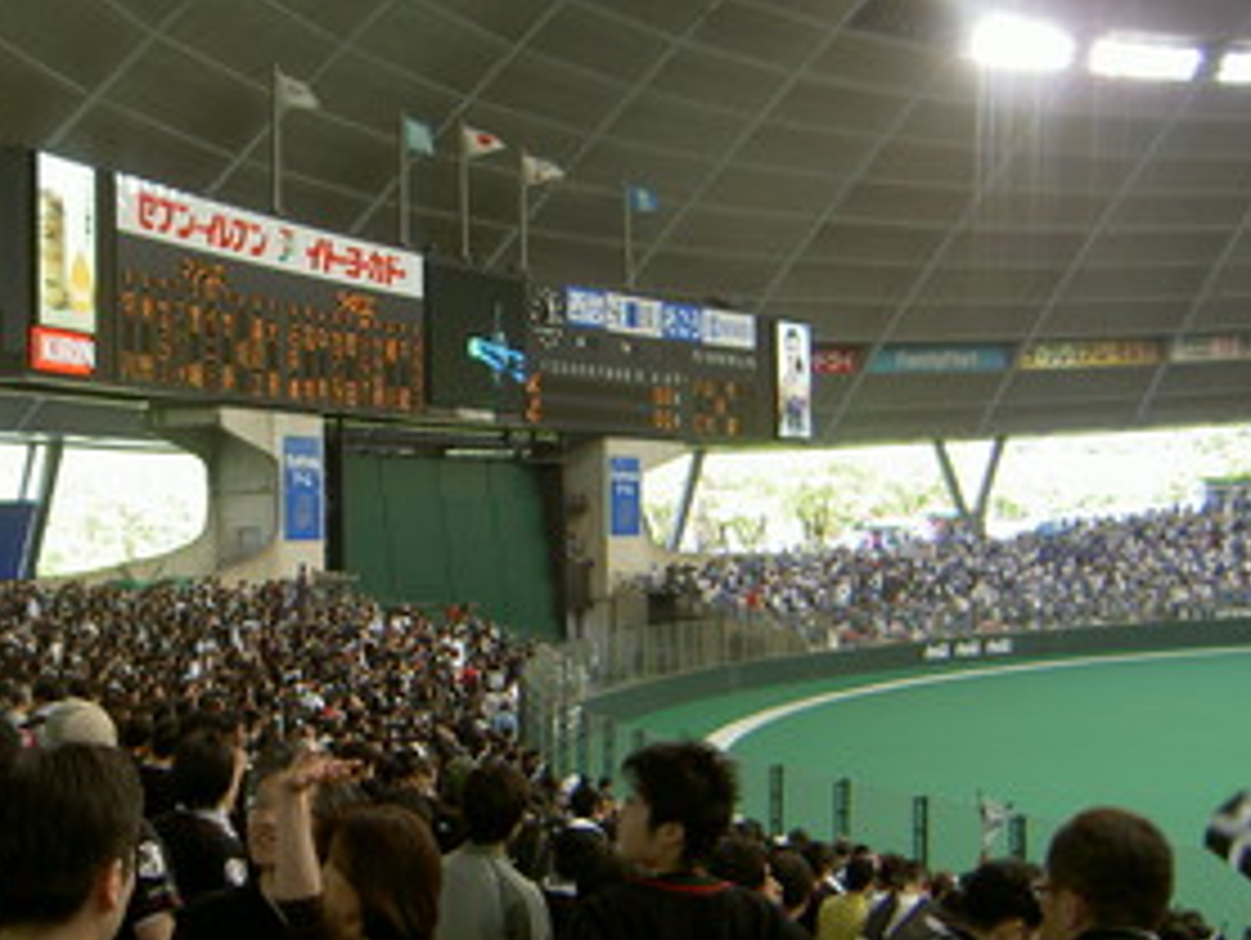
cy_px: 463
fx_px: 1989
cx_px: 410
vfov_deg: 26.6
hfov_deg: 34.6
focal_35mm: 55
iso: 50
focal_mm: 5.6
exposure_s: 1/60
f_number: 2.8
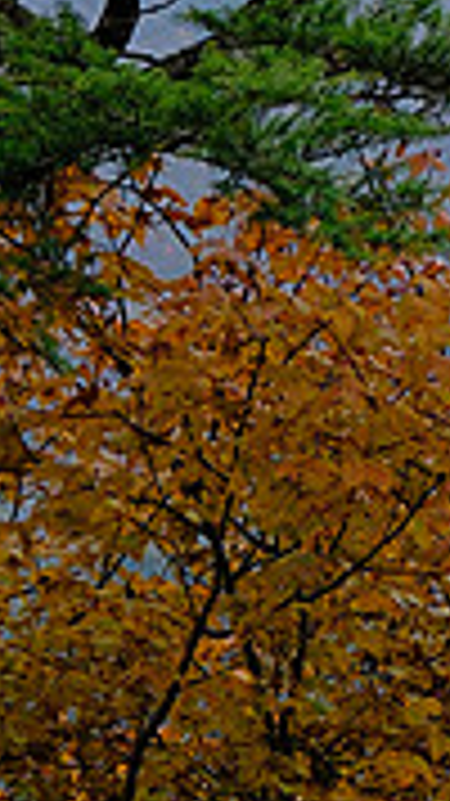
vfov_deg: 7.2
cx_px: 781
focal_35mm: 296
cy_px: -144
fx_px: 6285
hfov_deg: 4.1
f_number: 10
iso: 640
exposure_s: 1/160
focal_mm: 42
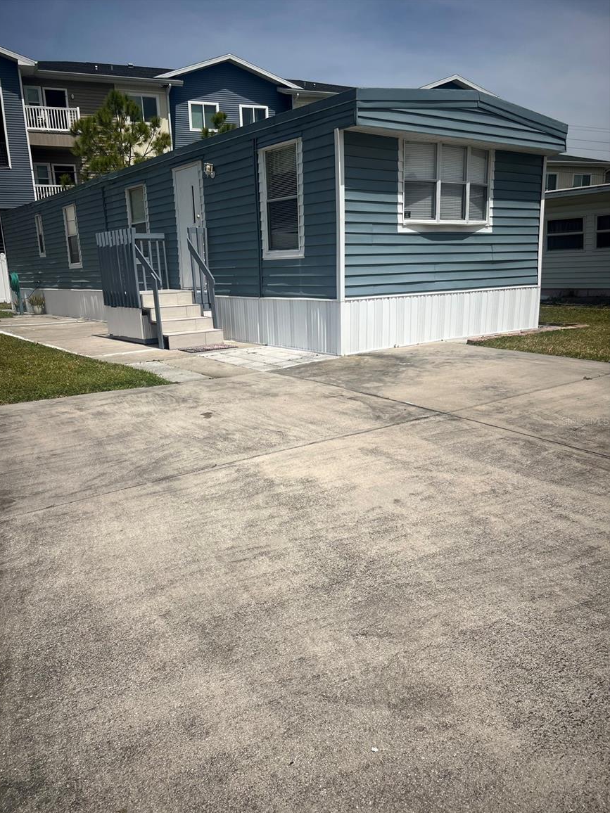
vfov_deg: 65.3
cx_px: 295
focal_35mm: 27
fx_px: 634
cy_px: 421
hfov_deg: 51.3
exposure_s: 1/10309
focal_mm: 5.7
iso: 50
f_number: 1.5
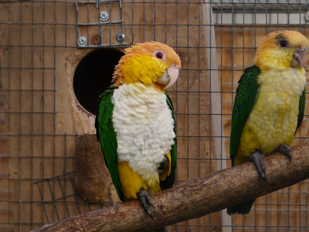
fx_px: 3588
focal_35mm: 402
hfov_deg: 4.9
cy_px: 116
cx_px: 154
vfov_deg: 3.7
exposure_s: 1/125
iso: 100
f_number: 4
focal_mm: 41.5
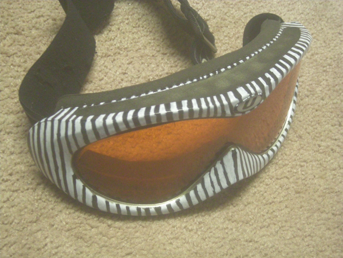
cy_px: 129
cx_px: 172
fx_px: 674
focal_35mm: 68
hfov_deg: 28.6
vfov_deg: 21.6
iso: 488
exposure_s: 1/8
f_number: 3.7
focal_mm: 11
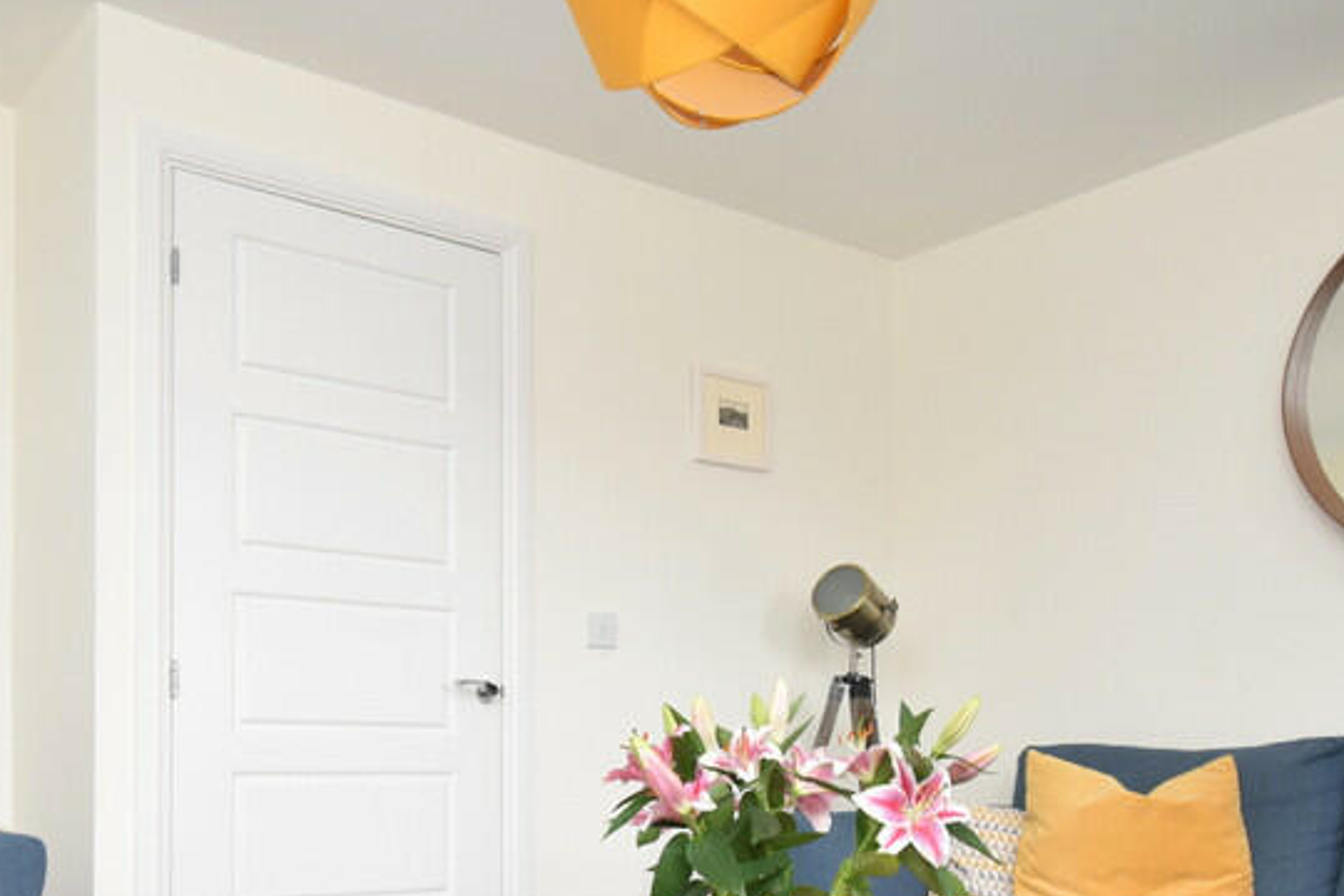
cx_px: 580
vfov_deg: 34.6
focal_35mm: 37
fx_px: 1379
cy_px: 745
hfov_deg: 51.8
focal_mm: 13
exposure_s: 1/100
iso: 400
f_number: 4.8
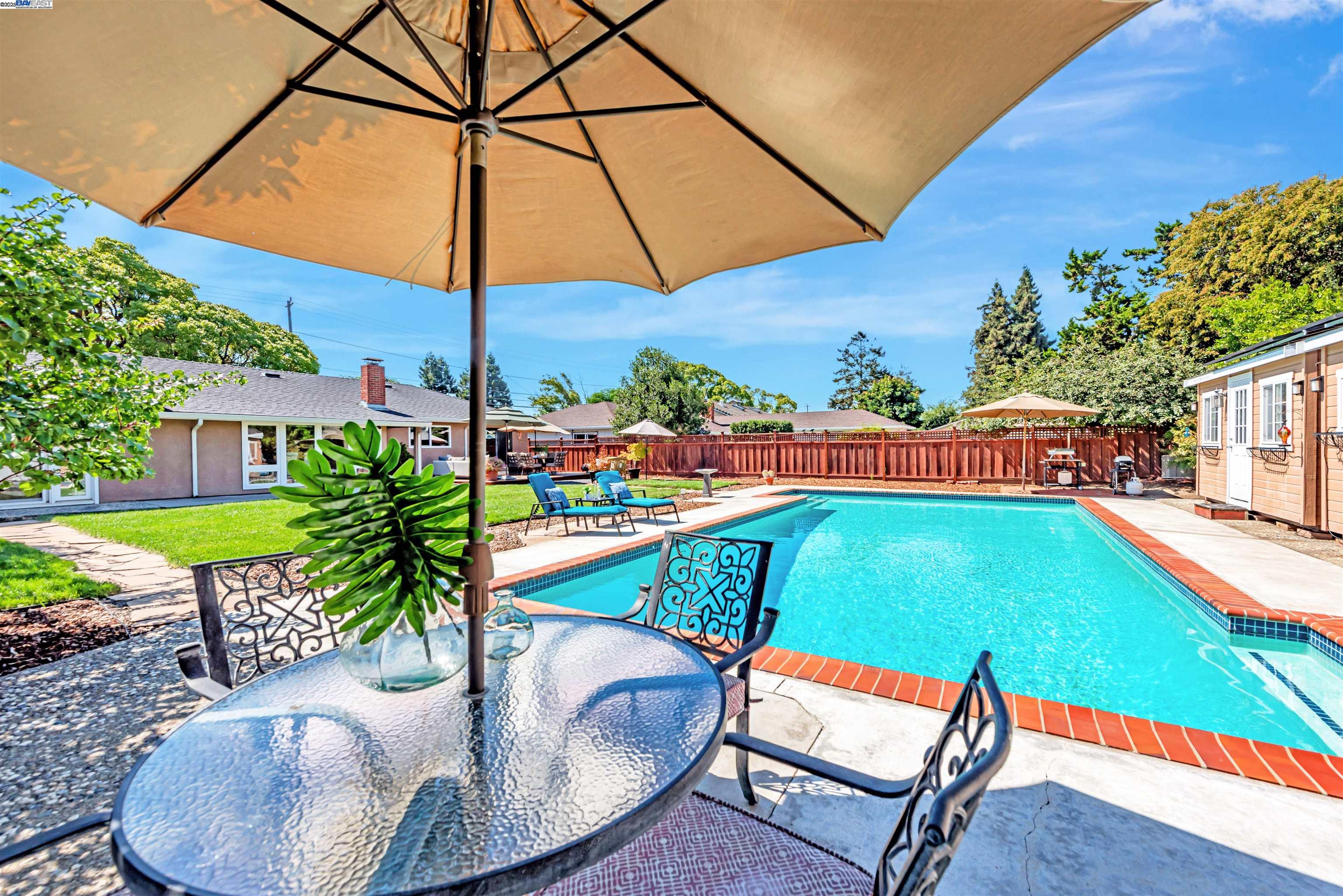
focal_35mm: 14
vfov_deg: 81.2
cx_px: 672
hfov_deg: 104.2
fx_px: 522
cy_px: 448
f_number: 8
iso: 100
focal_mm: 14
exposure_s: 1/400
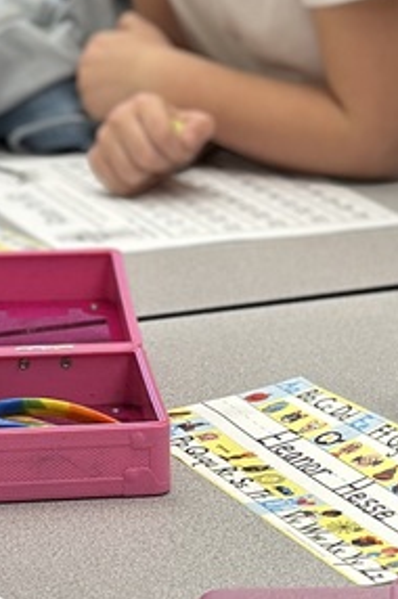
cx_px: 444
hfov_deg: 7.6
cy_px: 121
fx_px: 2975
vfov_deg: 11.5
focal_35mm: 179
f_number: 1.78
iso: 80
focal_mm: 6.86
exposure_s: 1/60
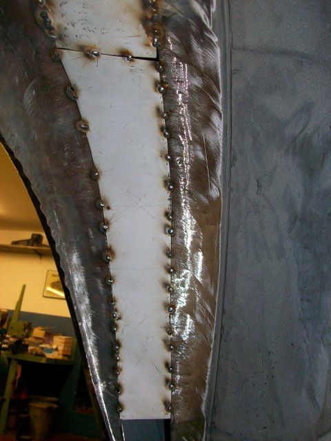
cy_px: 220
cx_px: 166
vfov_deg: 54.0
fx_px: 433
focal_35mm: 34
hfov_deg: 41.8
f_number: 2.8
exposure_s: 1/60
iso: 160
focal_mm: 5.7
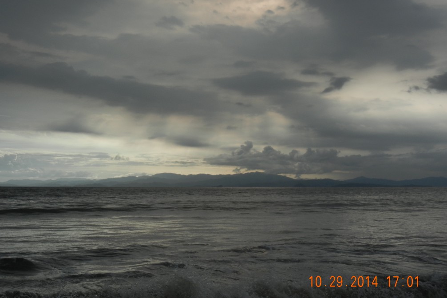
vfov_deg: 24.6
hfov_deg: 36.3
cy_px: 147
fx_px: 683
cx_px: 221
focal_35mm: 55
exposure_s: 1/988
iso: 160
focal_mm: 9.3
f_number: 7.8
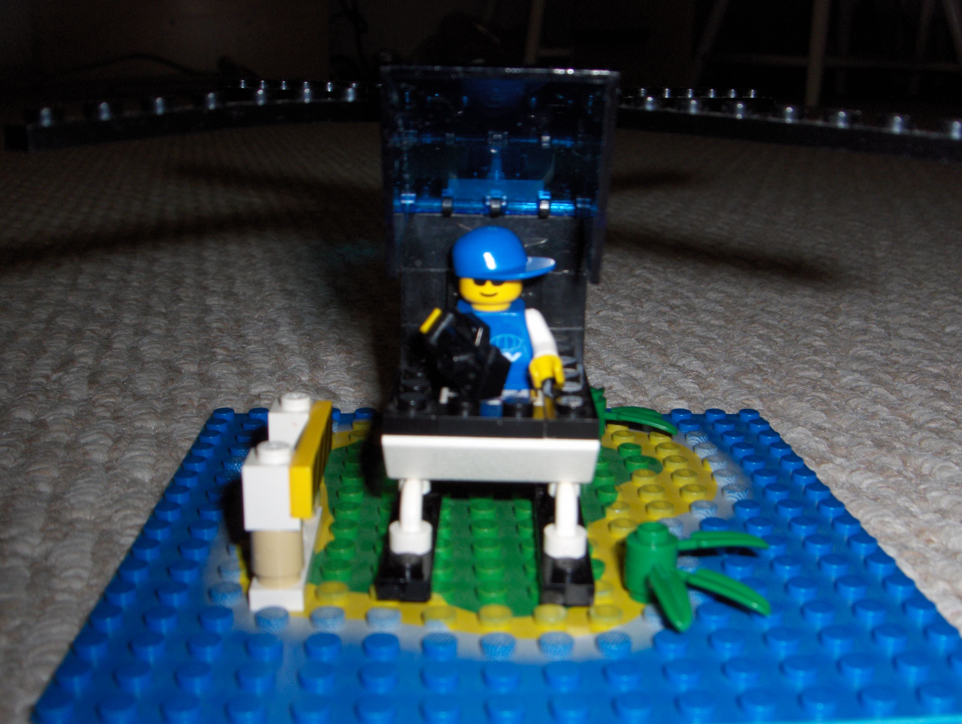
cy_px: 362
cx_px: 481
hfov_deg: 47.8
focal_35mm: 39
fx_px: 1085
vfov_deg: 36.9
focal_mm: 8
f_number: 4.8
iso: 100
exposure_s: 1/60
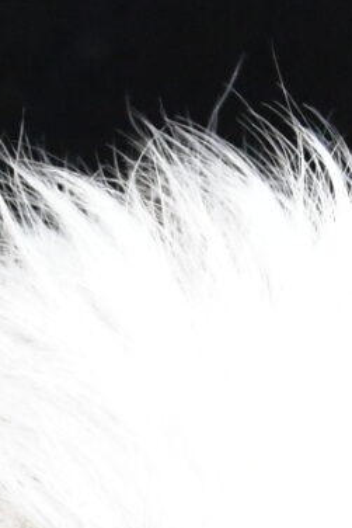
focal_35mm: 286
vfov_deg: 6.4
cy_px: 1762
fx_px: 4190
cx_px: 53
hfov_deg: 4.8
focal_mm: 28
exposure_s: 1/500
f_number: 11
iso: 6400
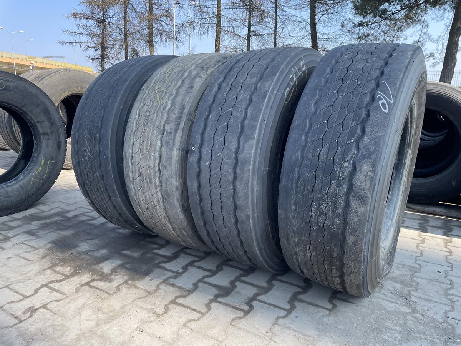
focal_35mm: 26
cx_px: 230
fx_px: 346
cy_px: 173
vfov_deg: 53.1
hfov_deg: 67.3
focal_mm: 4.2
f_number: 1.6
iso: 32
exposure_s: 1/550
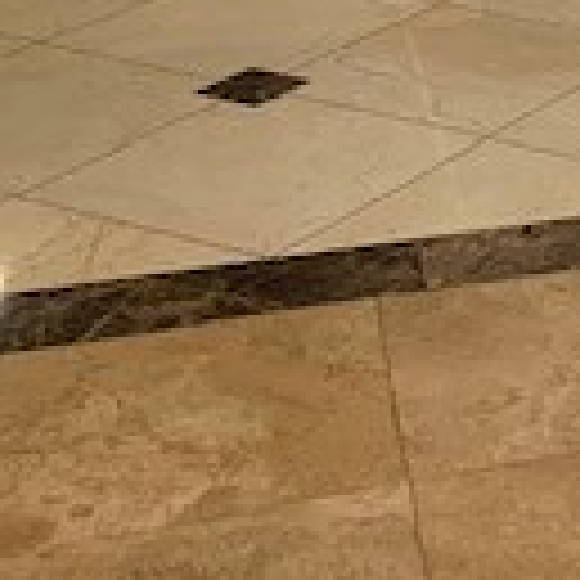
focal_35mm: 114
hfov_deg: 13.2
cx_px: 1151
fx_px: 2161
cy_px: -405
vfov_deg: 13.9
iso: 100
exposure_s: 1/95
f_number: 1.8
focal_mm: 4.25
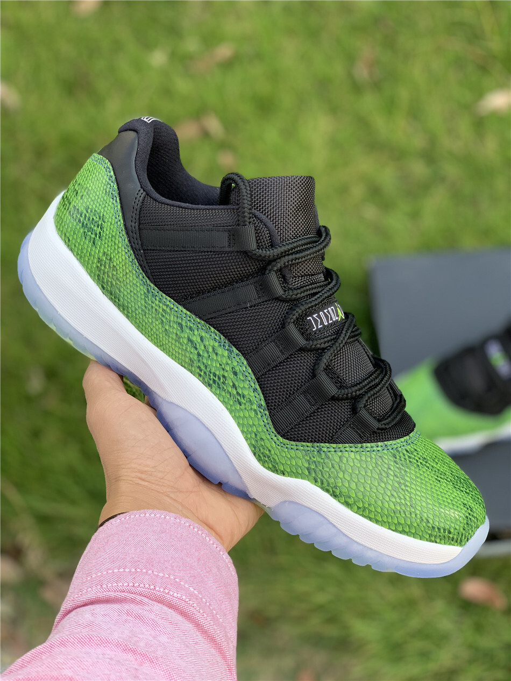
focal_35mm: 52
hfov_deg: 28.0
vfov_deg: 36.8
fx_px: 1023
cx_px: 256
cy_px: 340
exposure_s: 1/122
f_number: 2.4
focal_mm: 6
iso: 20
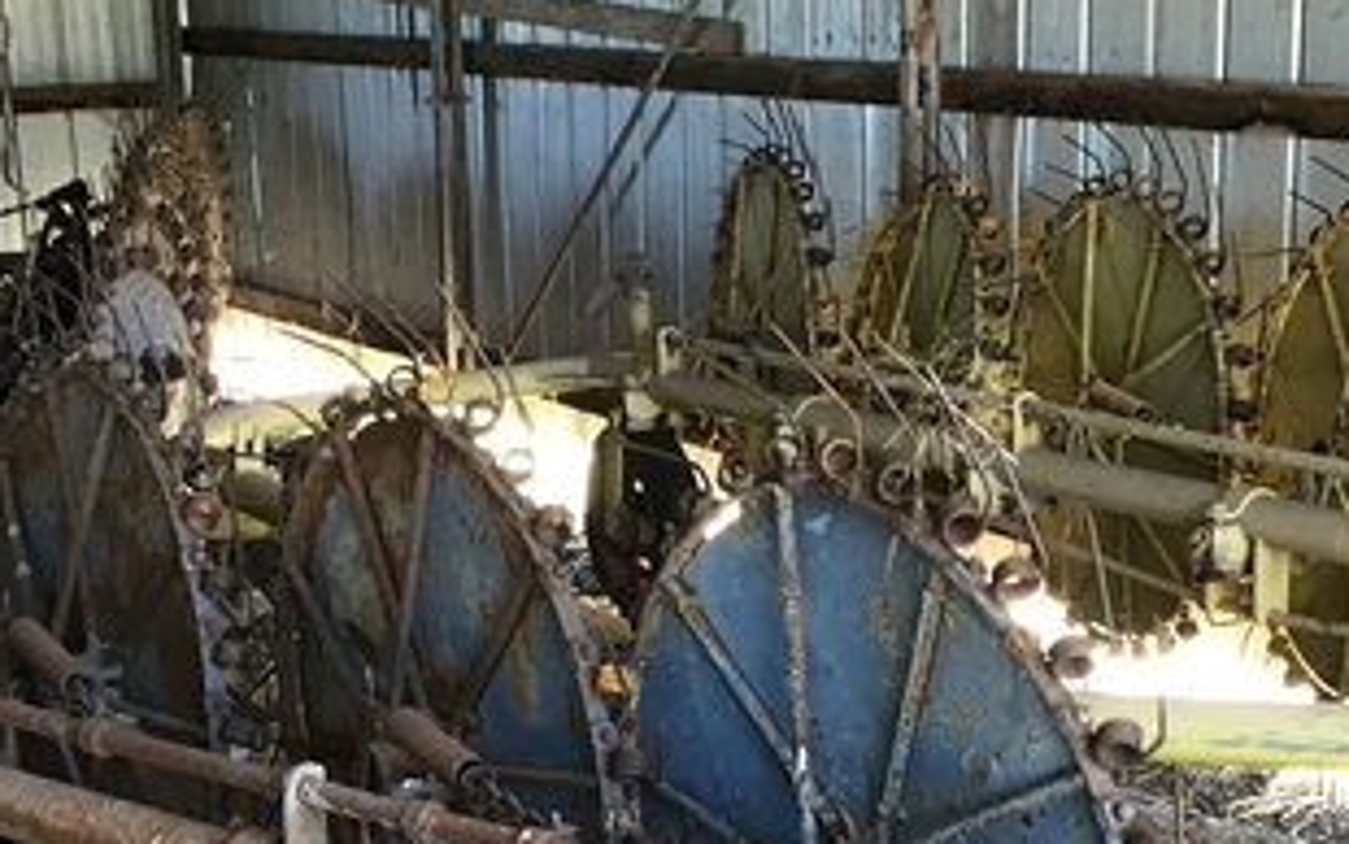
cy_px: 576
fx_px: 2574
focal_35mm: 70
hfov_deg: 29.3
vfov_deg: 18.6
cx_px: 753
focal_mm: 3.3
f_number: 2.4
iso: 80
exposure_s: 1/33
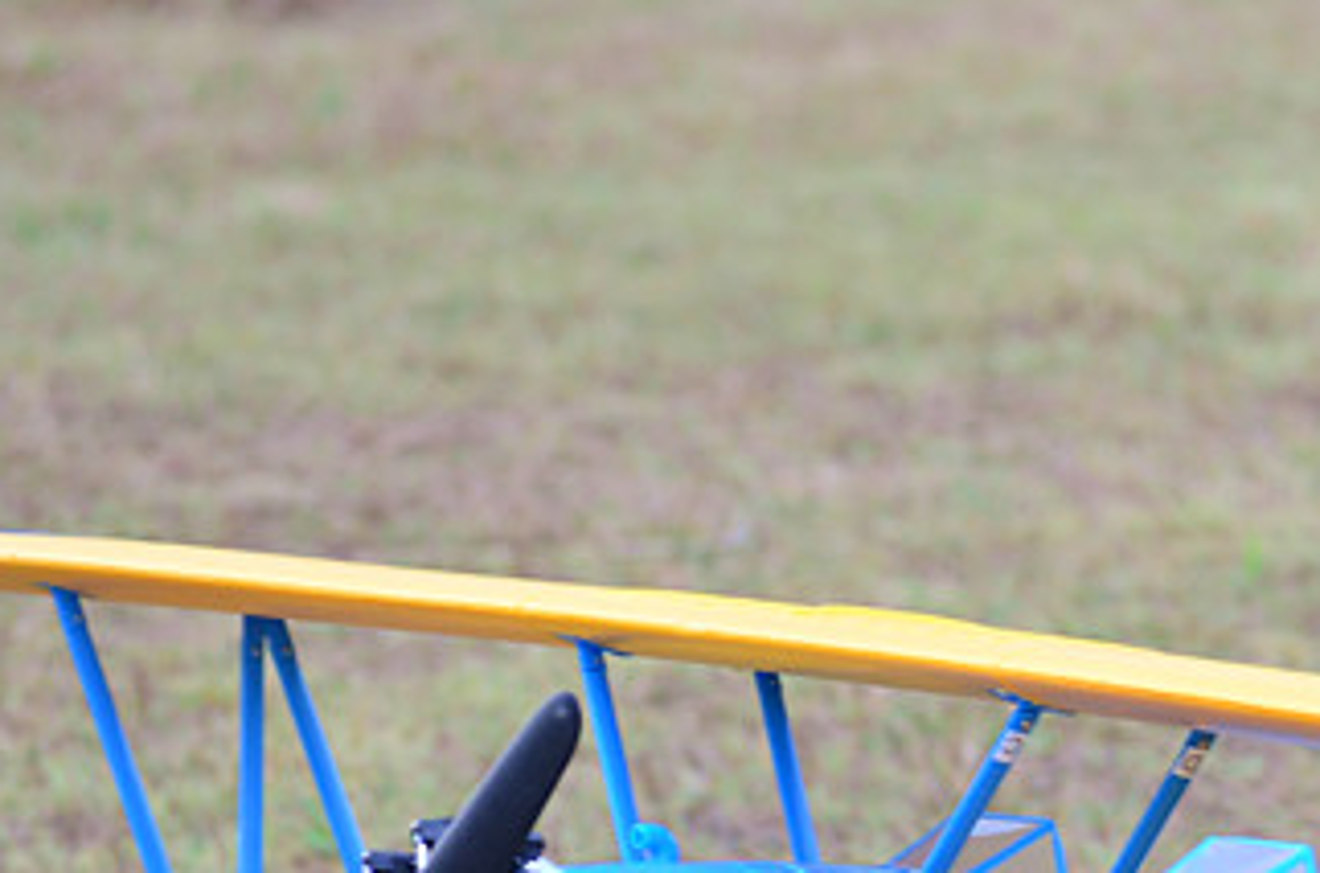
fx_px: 9802
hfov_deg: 7.7
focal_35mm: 268
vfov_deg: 5.1
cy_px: 1014
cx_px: 1328
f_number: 5
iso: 160
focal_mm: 72
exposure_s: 1/50
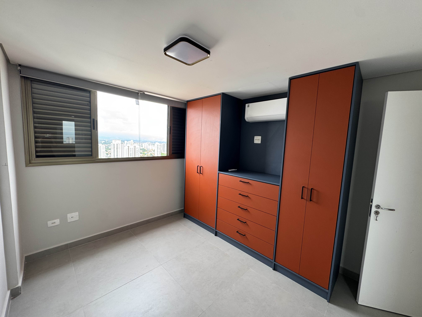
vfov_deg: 85.7
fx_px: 171
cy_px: 158
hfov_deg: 102.1
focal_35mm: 14
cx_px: 211
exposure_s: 1/99
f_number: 2.2
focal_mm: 2.22
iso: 50
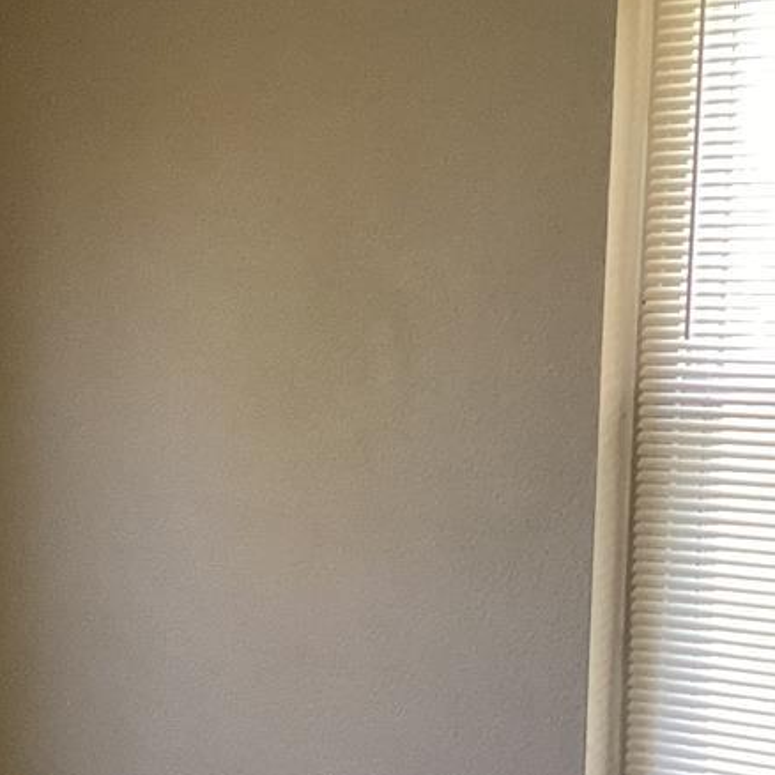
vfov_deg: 17.3
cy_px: 618
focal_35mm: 100
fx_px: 2533
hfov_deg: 16.6
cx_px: -173
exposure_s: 1/60
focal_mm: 3.3
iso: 125
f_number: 2.4
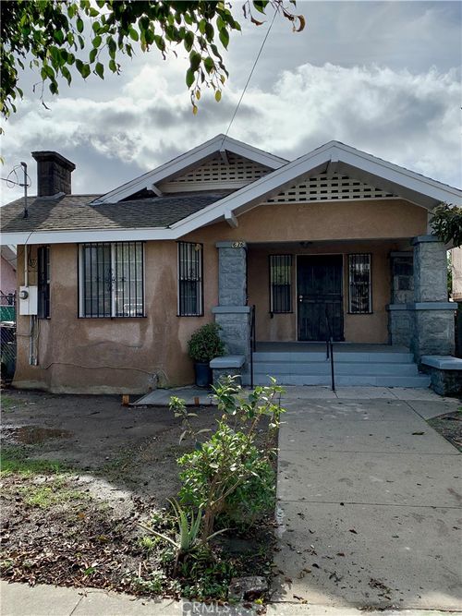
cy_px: 308
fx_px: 463
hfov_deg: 53.0
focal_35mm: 26
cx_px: 231
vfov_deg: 67.3
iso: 25
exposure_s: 1/4098
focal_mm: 4.25
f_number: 1.8
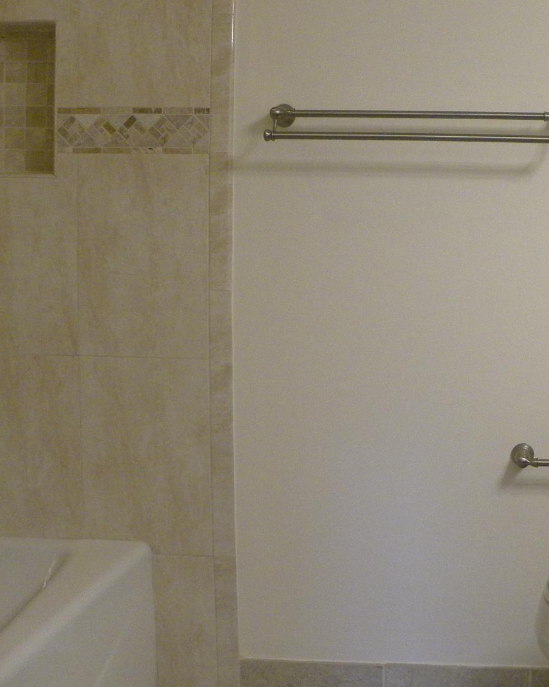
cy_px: 286
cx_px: 547
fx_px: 934
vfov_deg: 40.2
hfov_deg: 30.5
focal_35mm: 46
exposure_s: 1/84
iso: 327
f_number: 2.8
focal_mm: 4.6
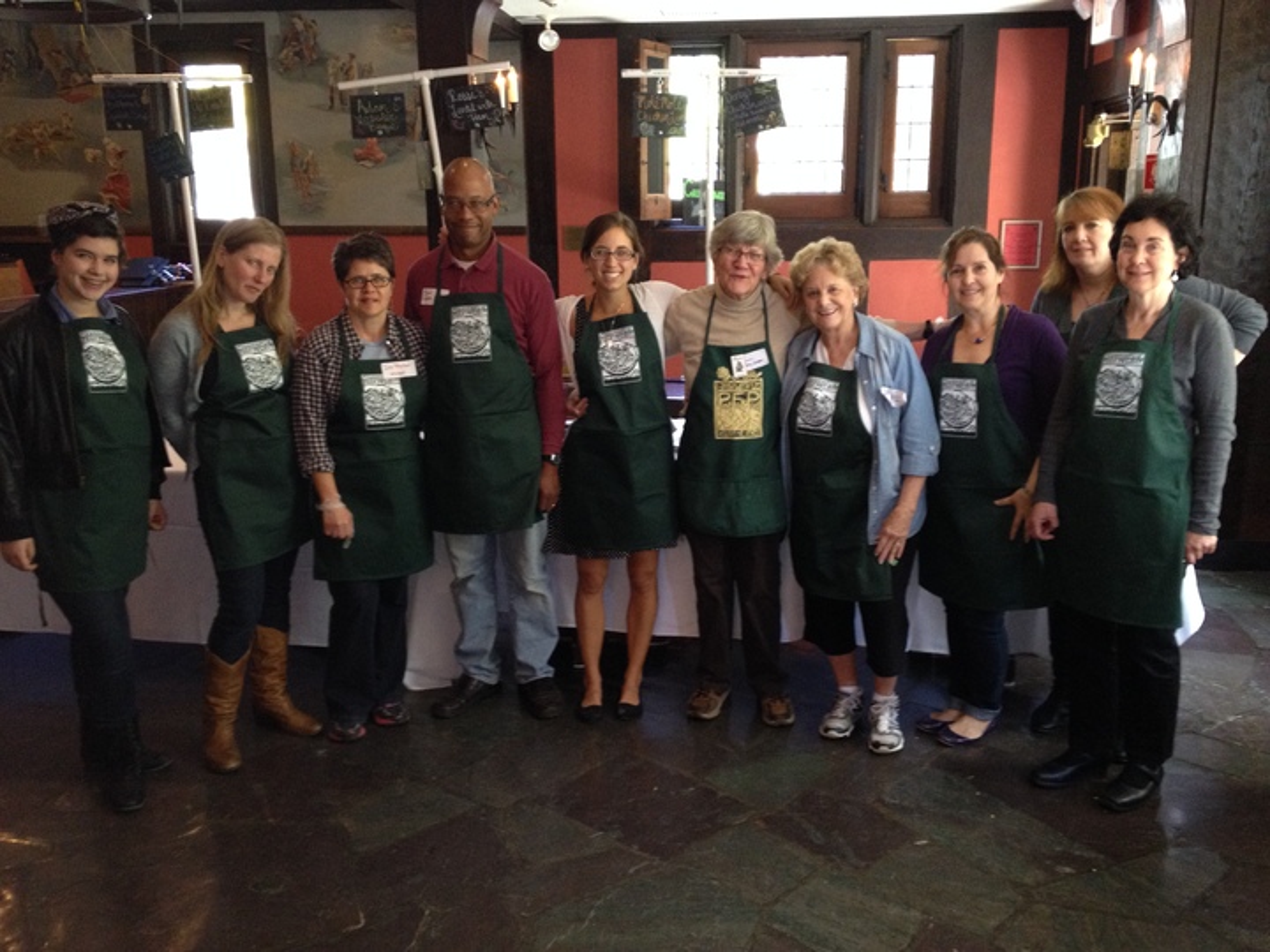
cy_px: 476
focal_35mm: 35
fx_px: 1284
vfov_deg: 40.7
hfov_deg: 52.6
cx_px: 635
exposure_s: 1/16
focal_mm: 4.28
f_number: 2.4
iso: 250
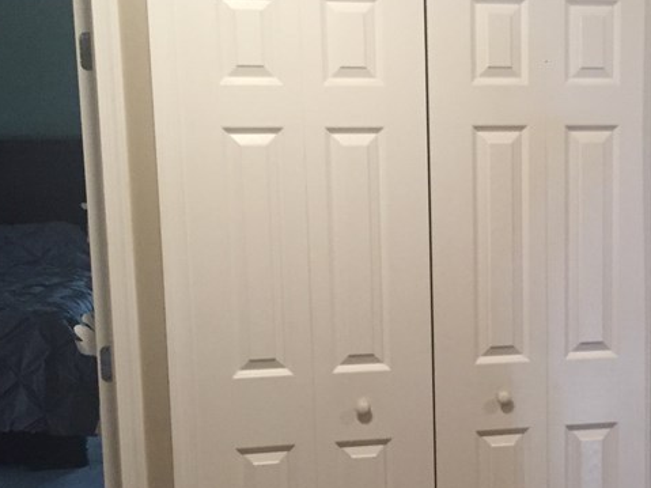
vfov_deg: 23.6
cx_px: 546
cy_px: 288
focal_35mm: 62
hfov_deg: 30.2
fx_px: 1166
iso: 200
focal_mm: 4.15
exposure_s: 1/30
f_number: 2.2
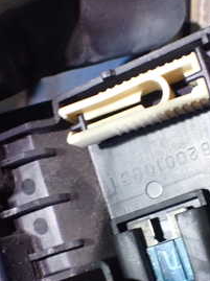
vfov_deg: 28.8
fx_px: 543
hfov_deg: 21.8
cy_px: 187
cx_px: 145
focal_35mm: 67
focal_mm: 5.4
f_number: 2.3
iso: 1250
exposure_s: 1/30
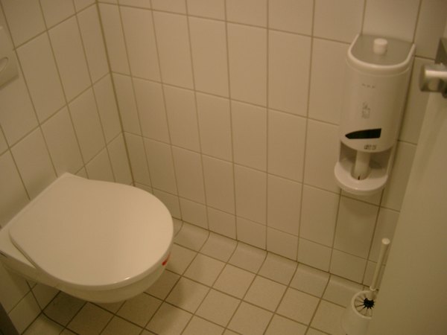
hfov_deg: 50.1
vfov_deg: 38.7
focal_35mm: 37
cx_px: 224
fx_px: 478
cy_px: 168
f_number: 2.6
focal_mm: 7.6
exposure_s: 1/80
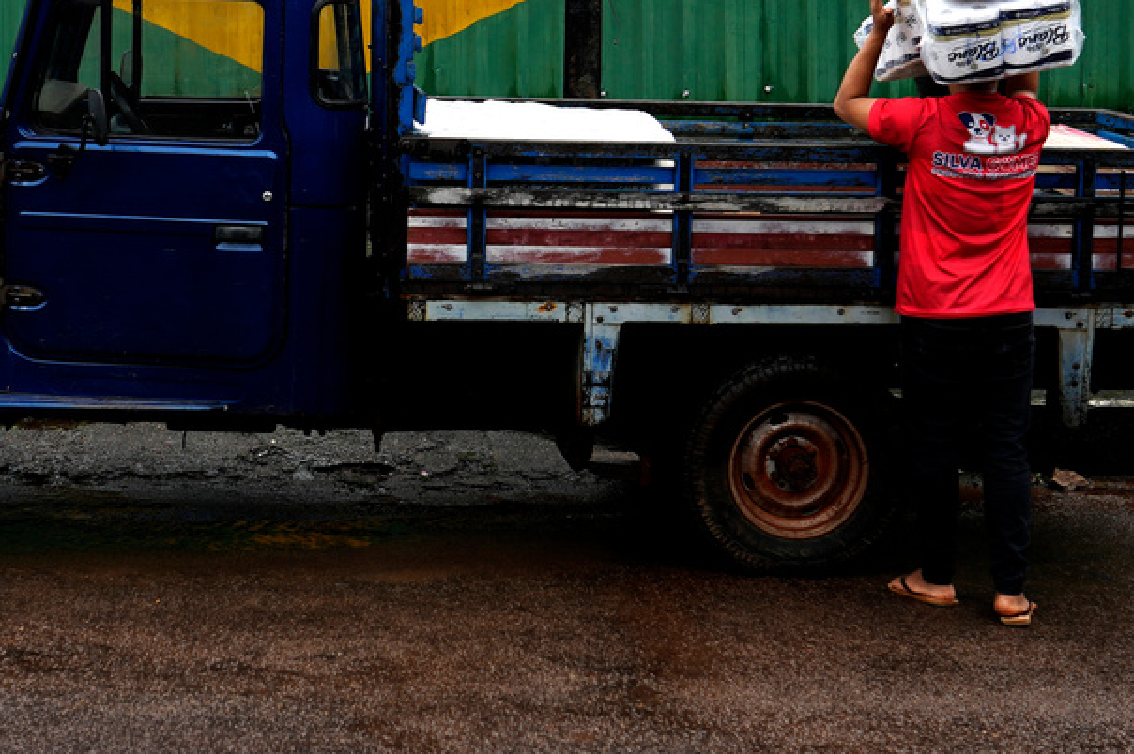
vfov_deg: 21.9
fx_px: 1920
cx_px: 426
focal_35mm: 61
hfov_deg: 32.7
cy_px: 120
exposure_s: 1/500
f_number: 4
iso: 100
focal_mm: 24
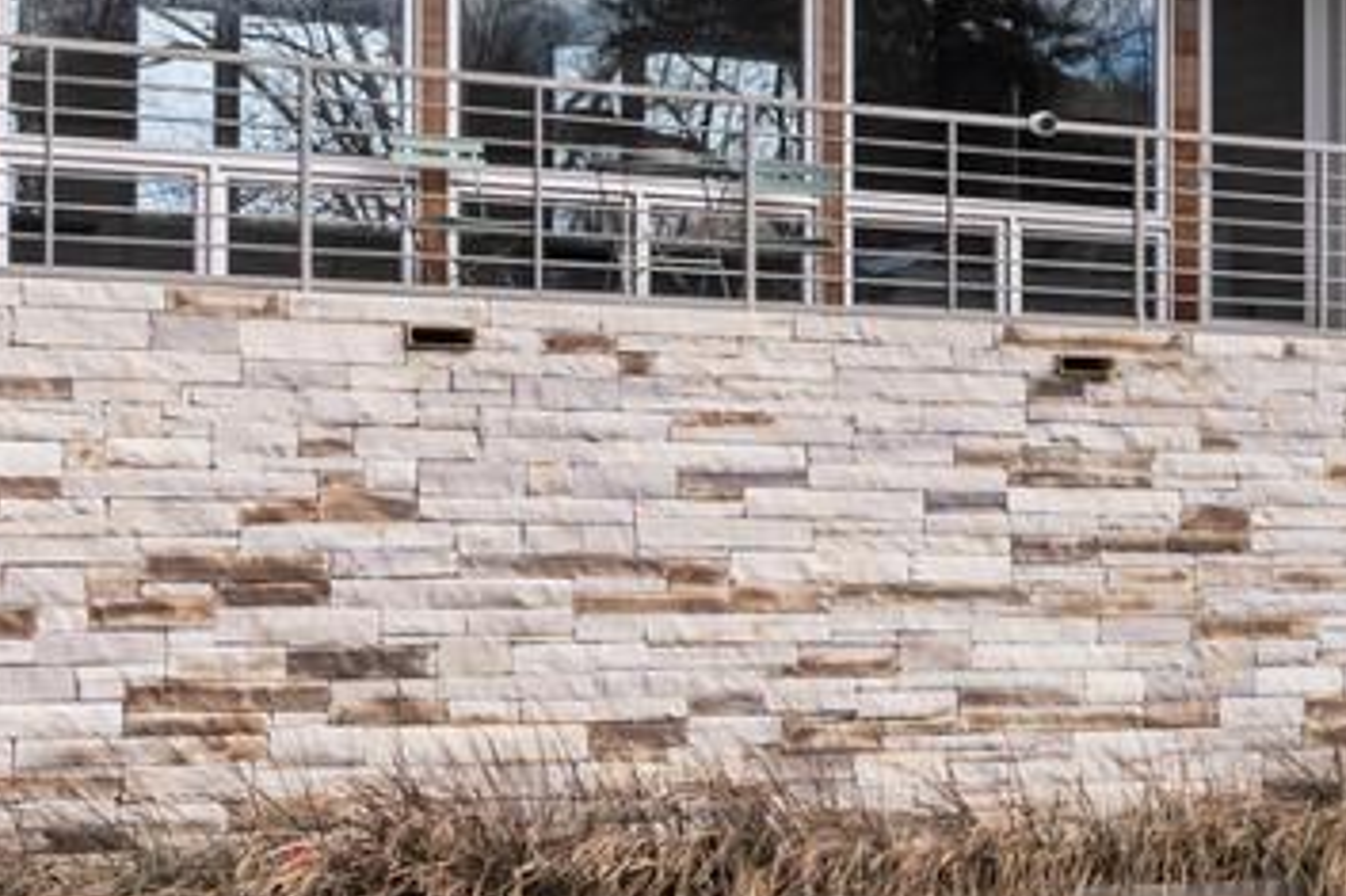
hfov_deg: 19.0
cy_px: 459
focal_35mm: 98
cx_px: 1853
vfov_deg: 13.9
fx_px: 3662
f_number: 9
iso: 200
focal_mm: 24
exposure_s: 1/125
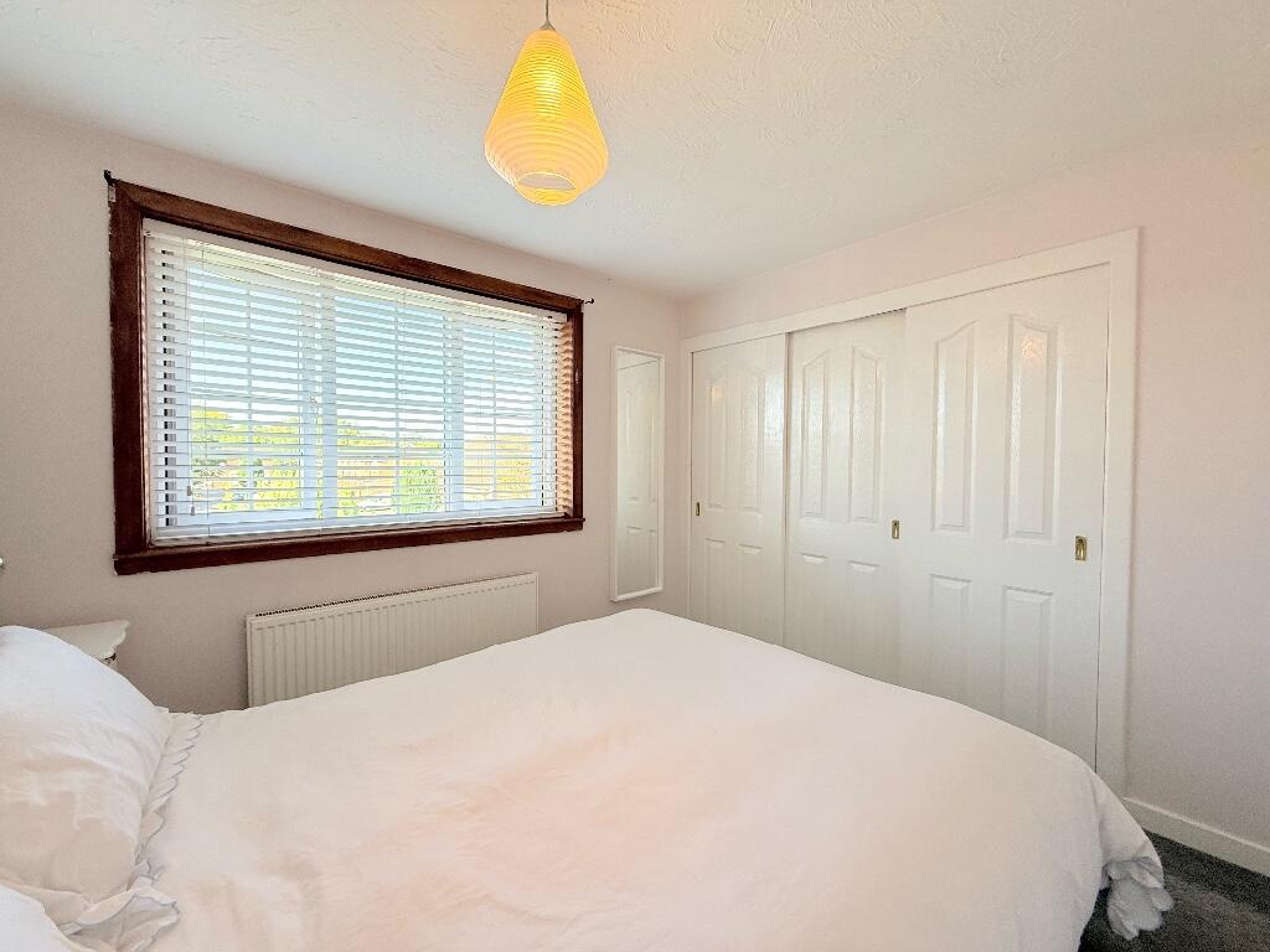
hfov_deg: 102.1
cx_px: 635
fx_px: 514
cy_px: 476
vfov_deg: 85.7
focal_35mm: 14
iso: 64
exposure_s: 1/99
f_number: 2.2
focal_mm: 2.22
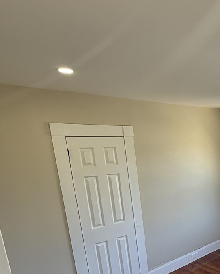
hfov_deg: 40.7
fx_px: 252
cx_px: 224
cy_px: 206
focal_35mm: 31
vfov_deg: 54.5
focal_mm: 2.22
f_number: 2.2
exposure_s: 1/120
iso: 80
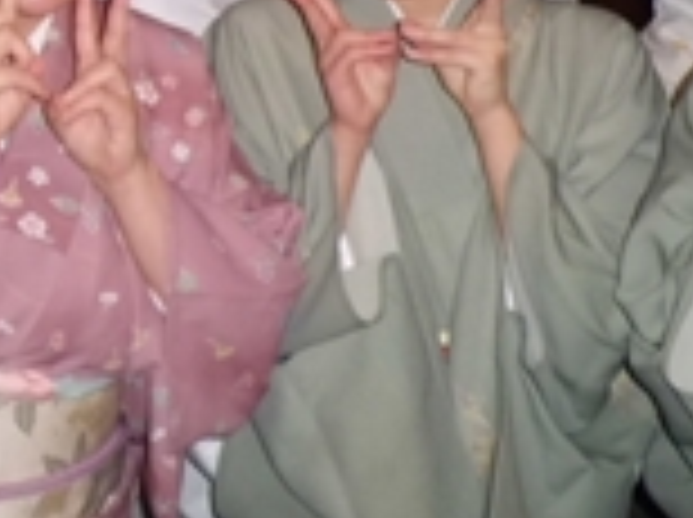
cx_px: 68
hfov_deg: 20.7
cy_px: -392
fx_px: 1859
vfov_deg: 14.2
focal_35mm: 93
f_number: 2.8
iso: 200
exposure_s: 1/60
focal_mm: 4.7
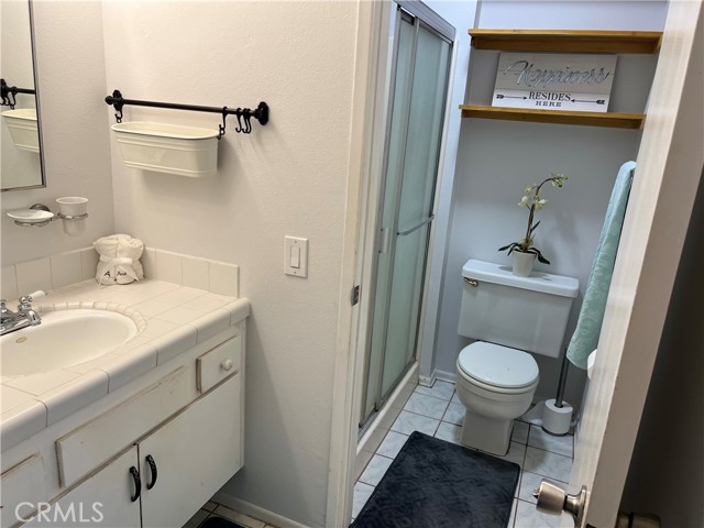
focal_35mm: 26
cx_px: 352
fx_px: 529
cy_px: 264
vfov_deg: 53.1
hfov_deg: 67.3
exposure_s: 1/120
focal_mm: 5.7
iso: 80
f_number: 1.5
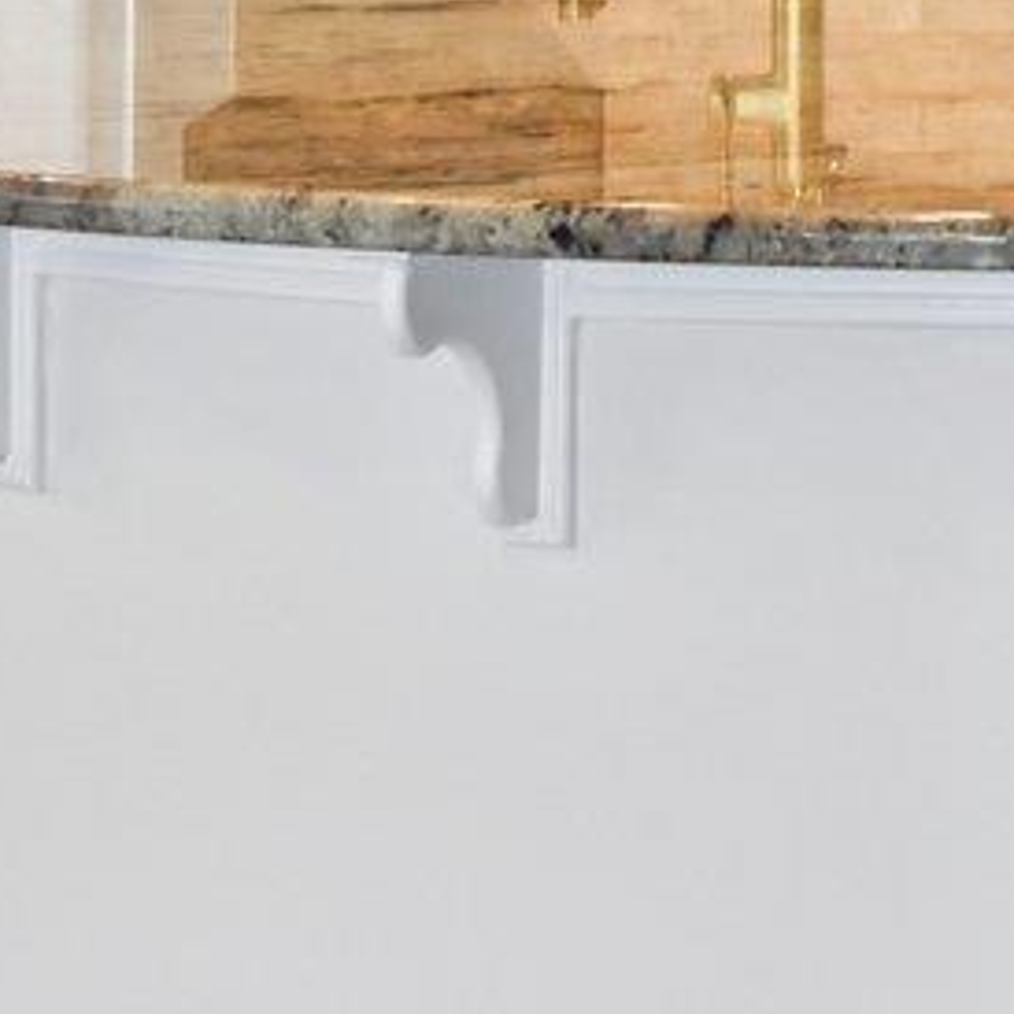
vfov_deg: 15.1
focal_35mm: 108
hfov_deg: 15.3
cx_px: 1336
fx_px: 3579
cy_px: -453
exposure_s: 1/20
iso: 640
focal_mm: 17
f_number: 8
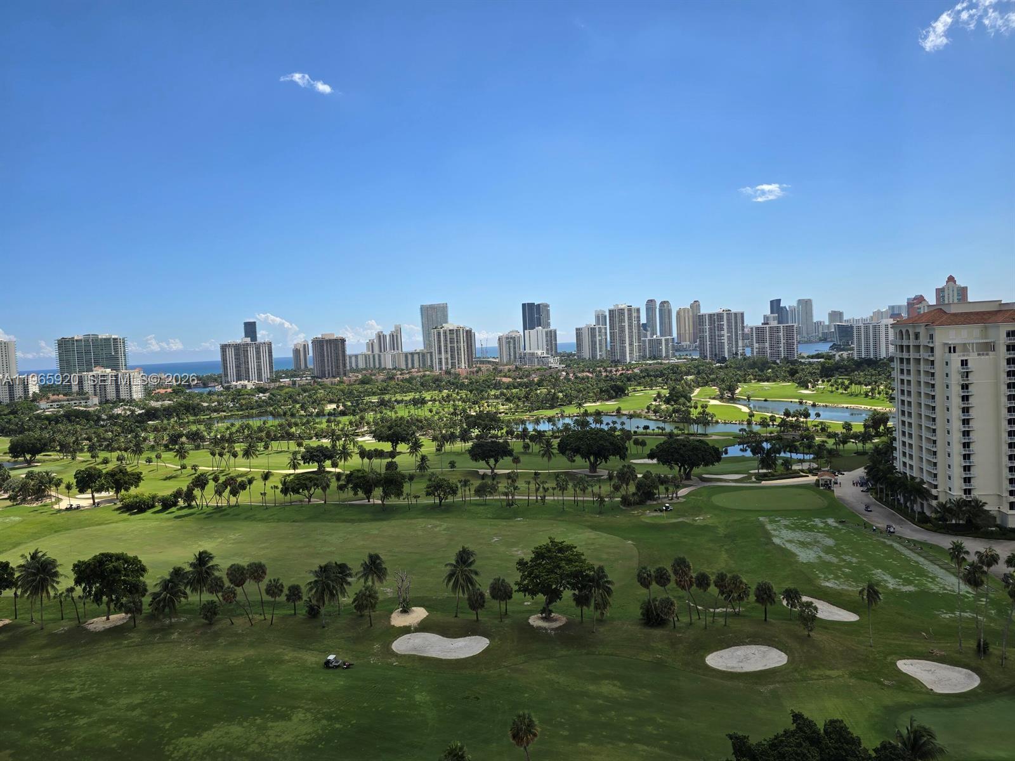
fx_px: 674
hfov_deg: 73.9
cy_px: 380
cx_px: 508
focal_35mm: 23
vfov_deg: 58.9
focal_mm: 6.3
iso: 12
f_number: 1.7
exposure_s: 1/1070
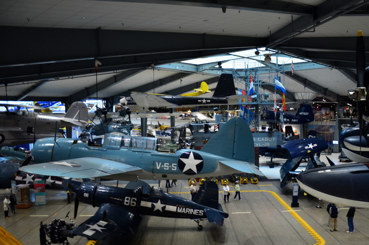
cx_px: 207
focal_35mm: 31
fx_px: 317
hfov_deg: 60.2
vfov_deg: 42.1
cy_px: 139
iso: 500
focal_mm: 18
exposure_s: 1/15
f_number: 3.5
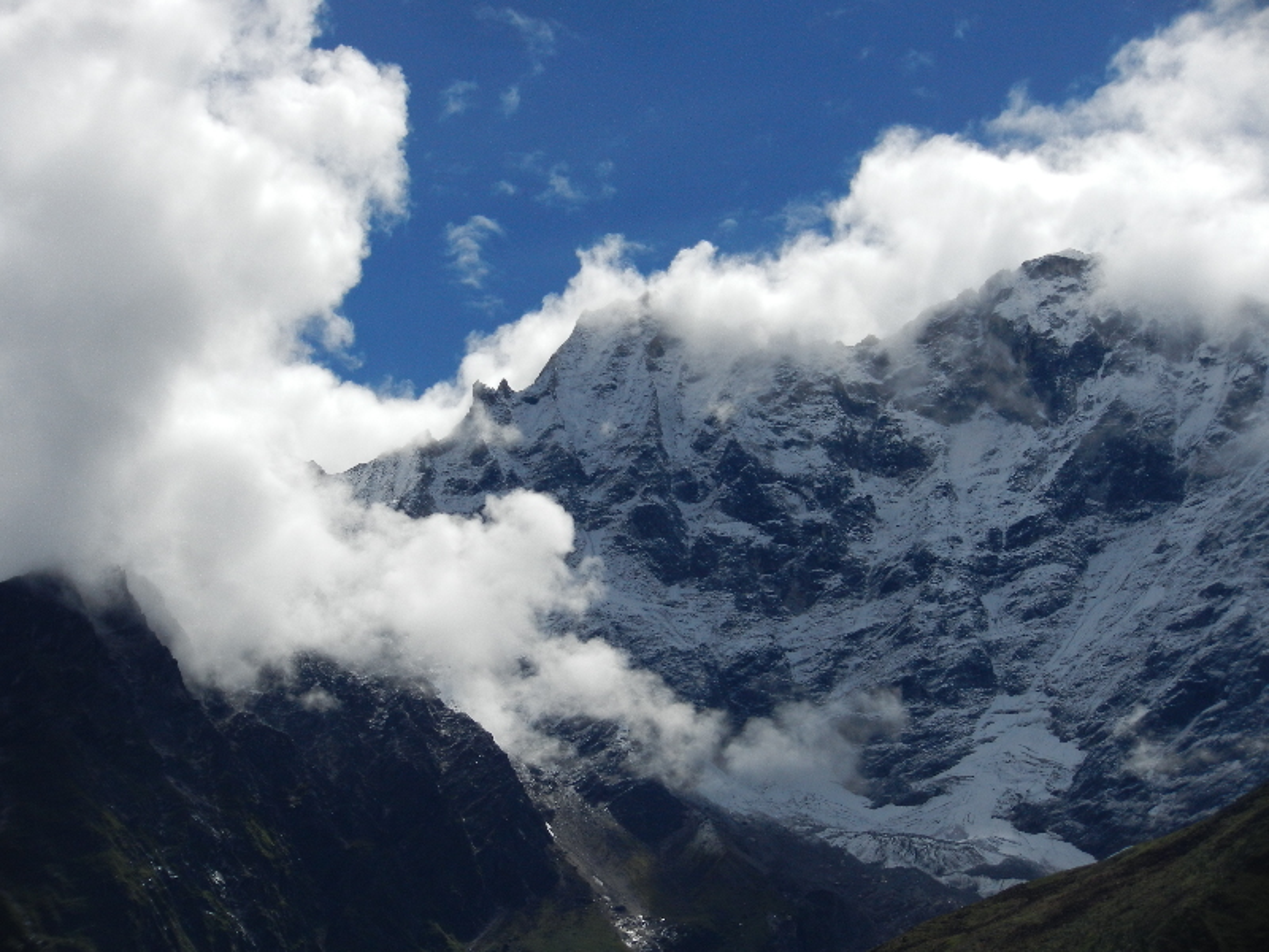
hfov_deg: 16.0
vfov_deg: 12.0
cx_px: 634
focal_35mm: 123
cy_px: 476
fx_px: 4509
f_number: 10.2
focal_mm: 22.2
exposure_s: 1/640
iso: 160
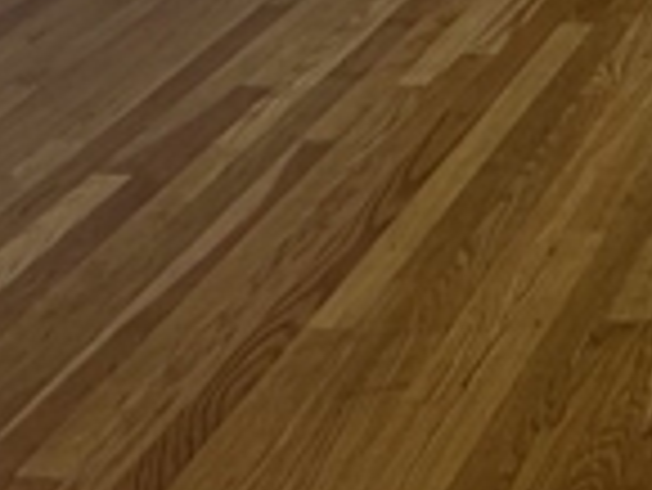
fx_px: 1866
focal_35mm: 99
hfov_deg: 16.5
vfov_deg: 12.7
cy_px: -557
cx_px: 1174
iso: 40
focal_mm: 2.22
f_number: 2.2
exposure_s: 1/201
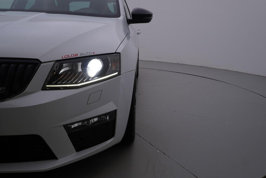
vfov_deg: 36.9
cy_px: 89
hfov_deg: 53.1
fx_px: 266
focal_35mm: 36
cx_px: 133
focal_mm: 24
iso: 125
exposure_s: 1/160
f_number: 5.6
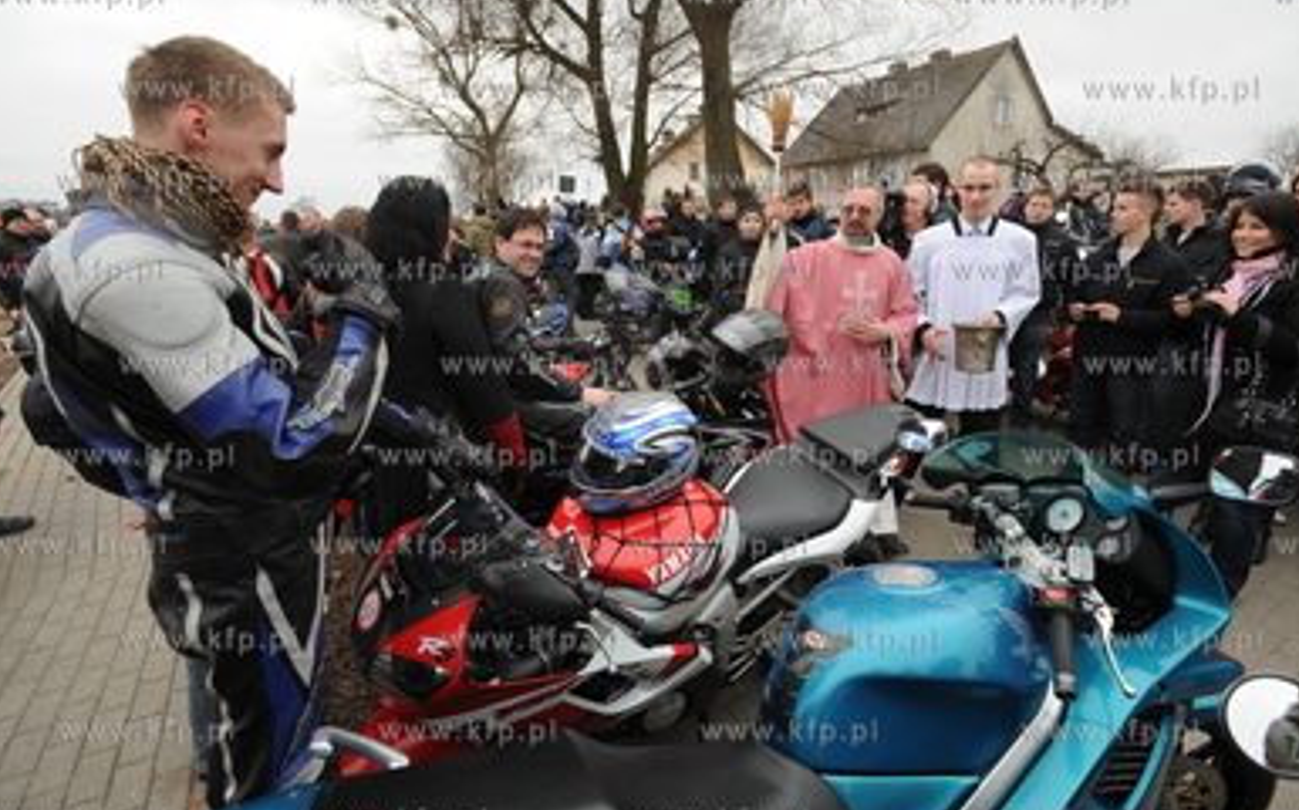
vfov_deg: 64.9
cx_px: 648
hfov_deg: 91.1
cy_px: 408
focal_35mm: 18
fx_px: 637
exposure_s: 1/200
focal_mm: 17
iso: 400
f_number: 5.6
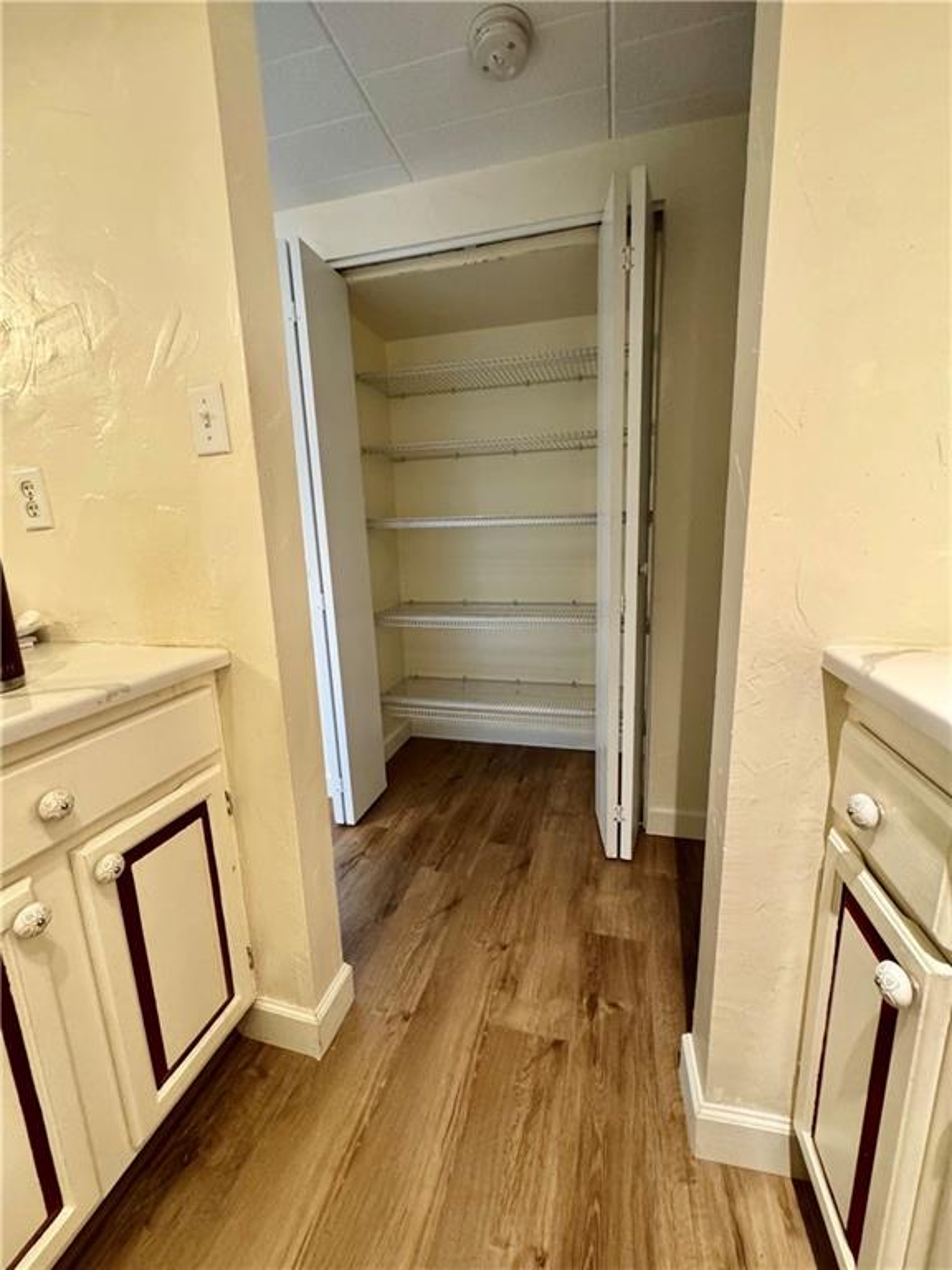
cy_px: 635
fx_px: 513
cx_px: 476
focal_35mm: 14
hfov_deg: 85.7
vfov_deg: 102.1
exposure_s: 1/60
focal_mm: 2.22
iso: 640
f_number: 2.2
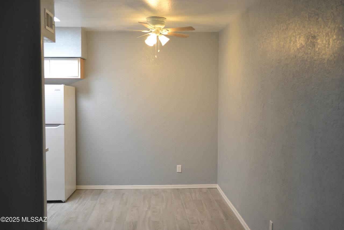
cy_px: 115
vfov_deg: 36.9
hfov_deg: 53.1
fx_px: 344
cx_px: 172
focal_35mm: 36
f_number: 4
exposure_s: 1/30
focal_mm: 24
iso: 400
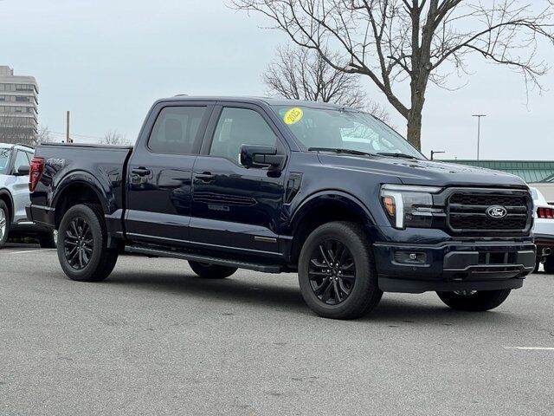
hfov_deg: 25.3
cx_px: 277
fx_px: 1232
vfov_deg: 19.1
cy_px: 208
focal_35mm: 77
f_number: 2.8
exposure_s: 1/226
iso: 32
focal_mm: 9
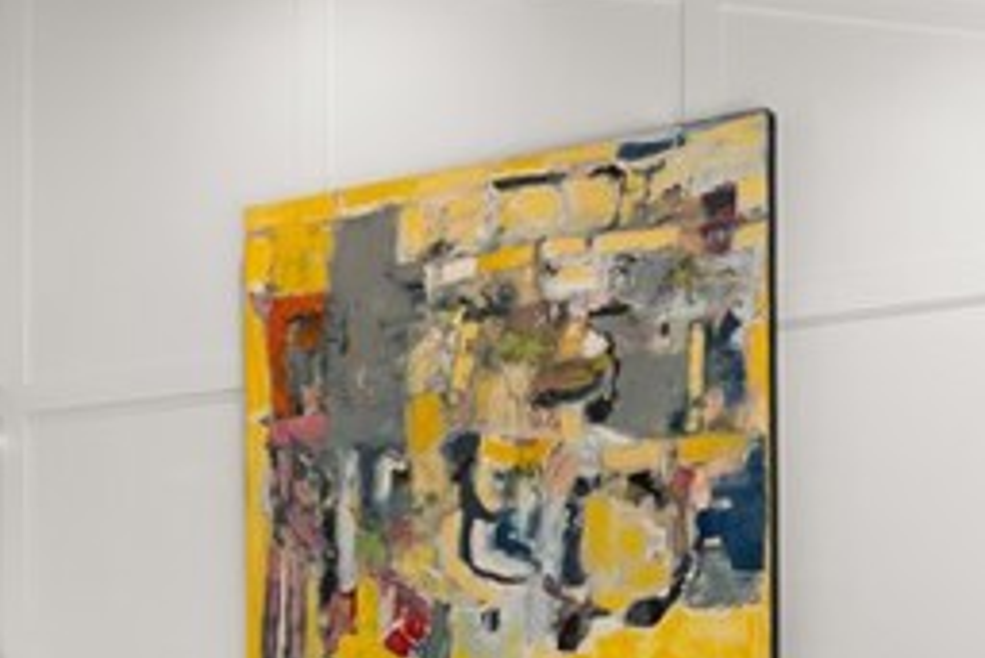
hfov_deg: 30.3
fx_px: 1752
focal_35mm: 64
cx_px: 131
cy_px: 683
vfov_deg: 20.5
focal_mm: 16
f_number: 9
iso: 640
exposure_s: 1/8
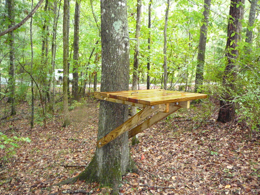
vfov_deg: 40.7
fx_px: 263
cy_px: 98
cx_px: 130
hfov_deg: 52.6
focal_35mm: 35
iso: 400
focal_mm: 5.2
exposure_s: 1/30
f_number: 2.8
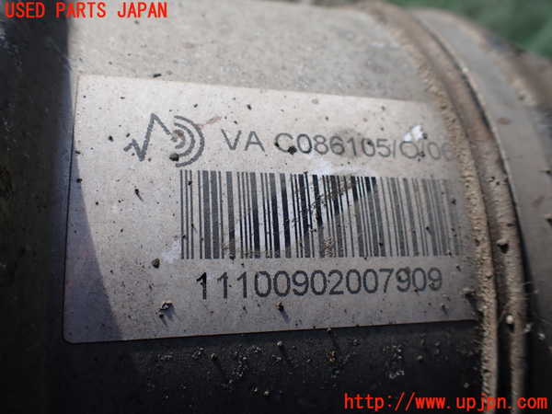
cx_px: 276
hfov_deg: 60.0
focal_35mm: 30
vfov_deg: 46.8
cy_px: 207
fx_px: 478
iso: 100
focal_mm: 5.4
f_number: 3.2
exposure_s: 1/500
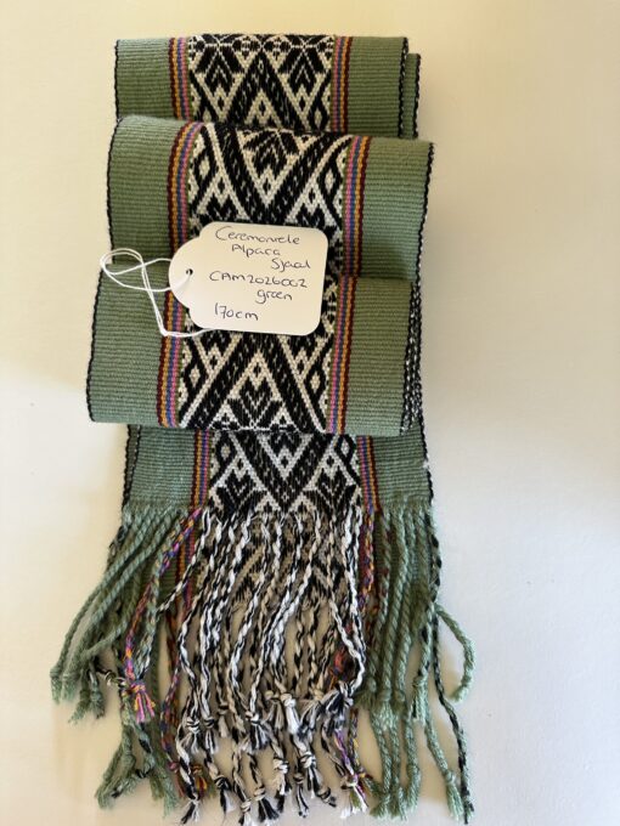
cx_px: 310
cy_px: 413
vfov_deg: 71.6
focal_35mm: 24
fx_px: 573
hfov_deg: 56.8
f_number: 1.78
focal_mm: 6.86
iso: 250
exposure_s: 1/98
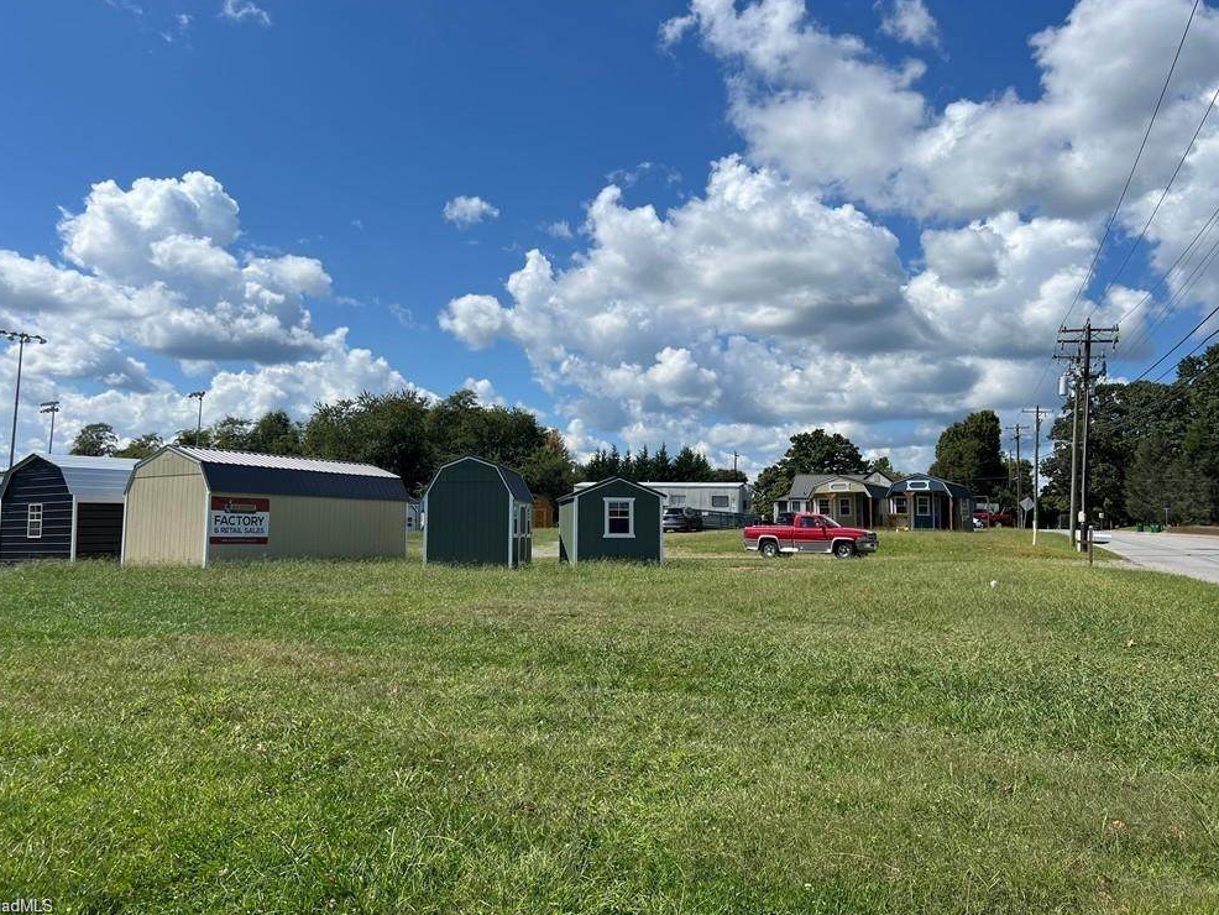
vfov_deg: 51.4
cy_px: 443
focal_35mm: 27
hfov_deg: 65.3
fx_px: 951
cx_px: 597
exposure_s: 1/7463
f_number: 1.5
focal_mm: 5.7
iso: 50
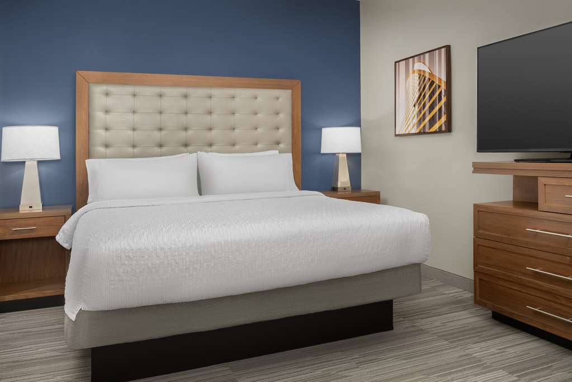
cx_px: 286
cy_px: 191
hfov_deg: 63.7
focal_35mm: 29
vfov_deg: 45.0
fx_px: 461
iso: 400
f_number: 11
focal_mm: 29
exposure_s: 1/200
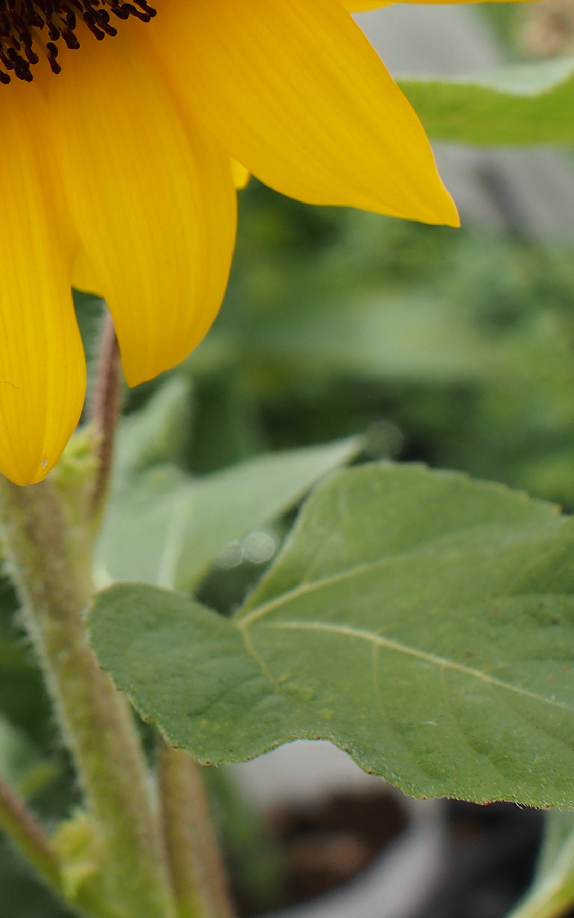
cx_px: -32
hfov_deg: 13.8
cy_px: 143
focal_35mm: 93
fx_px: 2328
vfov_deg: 21.9
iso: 200
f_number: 4.5
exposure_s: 1/1000
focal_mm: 17
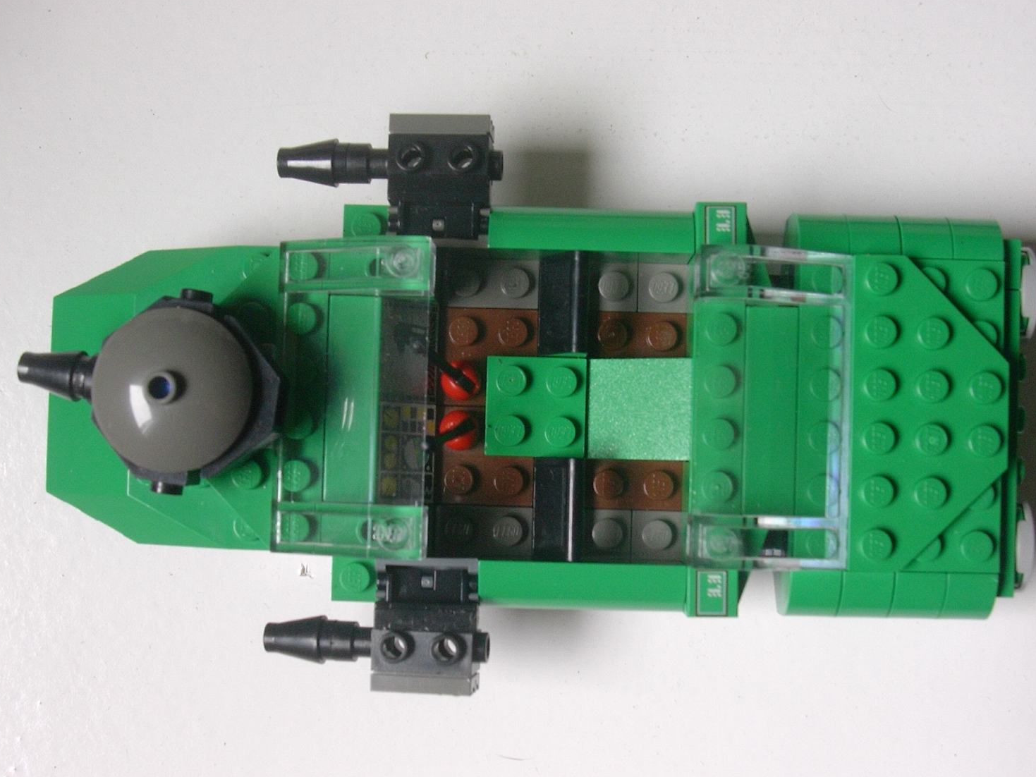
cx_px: 508
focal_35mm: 49
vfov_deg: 29.7
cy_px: 405
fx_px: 1467
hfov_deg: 38.9
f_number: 2.9
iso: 70
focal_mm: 6.7
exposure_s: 1/95.8
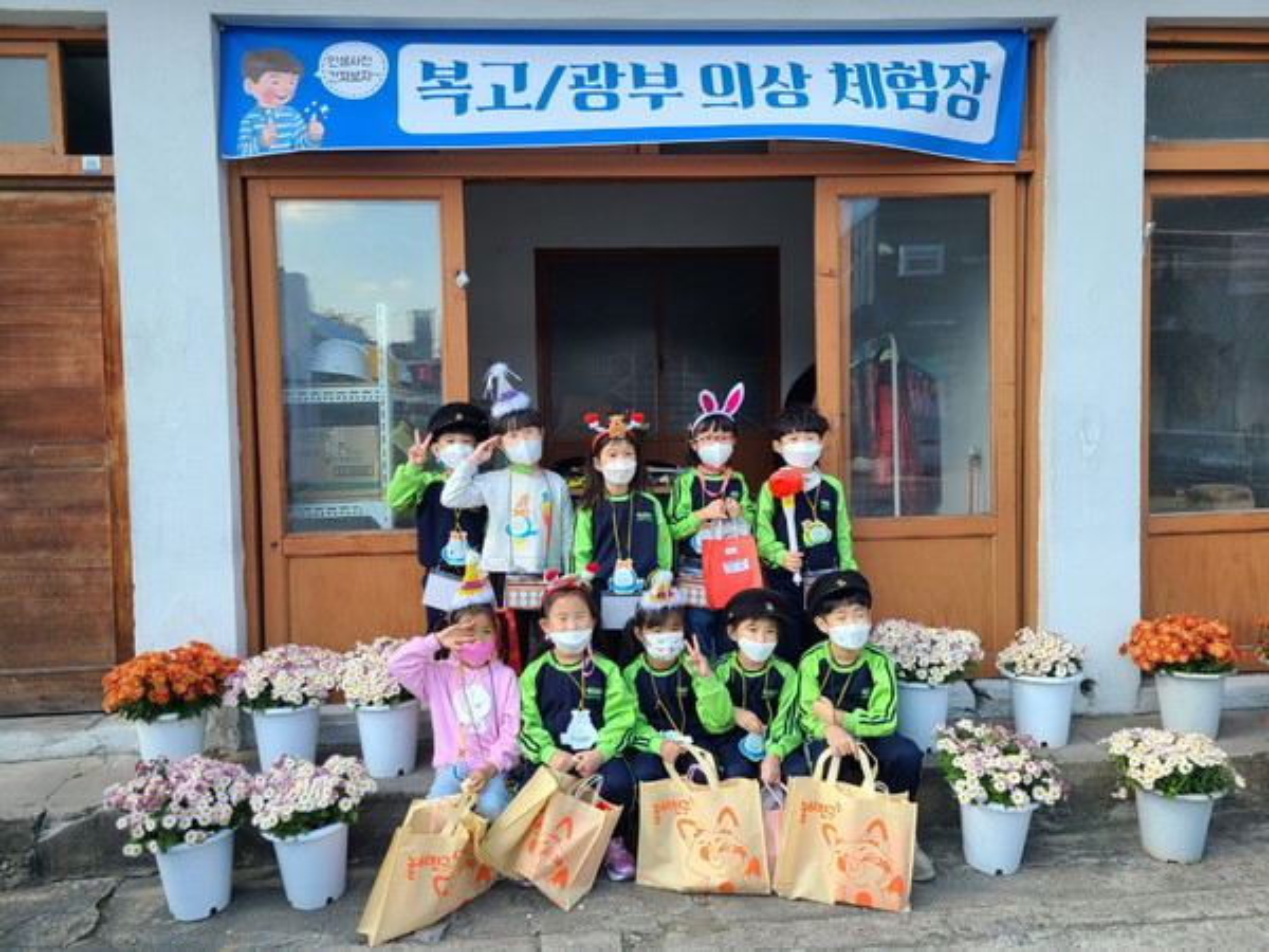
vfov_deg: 53.1
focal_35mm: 26
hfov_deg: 67.3
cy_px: 476
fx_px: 953
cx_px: 634
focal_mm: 5.4
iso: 40
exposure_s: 1/406
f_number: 1.8
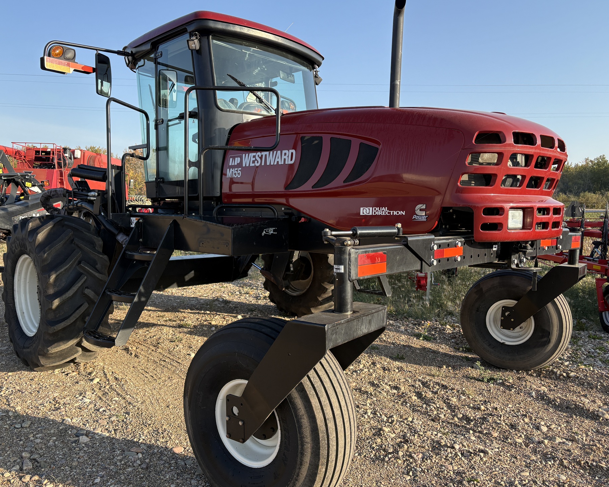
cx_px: 284
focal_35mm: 28
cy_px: 246
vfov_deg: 51.5
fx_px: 505
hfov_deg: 62.2
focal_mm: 5.96
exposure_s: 1/973
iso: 50
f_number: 1.6
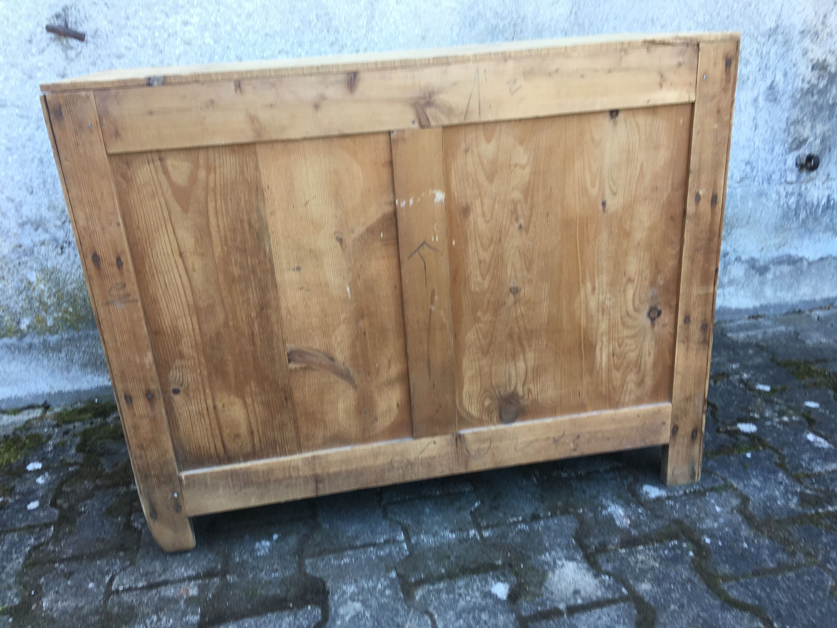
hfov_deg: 61.7
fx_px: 701
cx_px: 418
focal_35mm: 29
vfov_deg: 48.2
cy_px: 314
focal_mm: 4.15
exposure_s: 1/50
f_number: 2.2
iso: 25
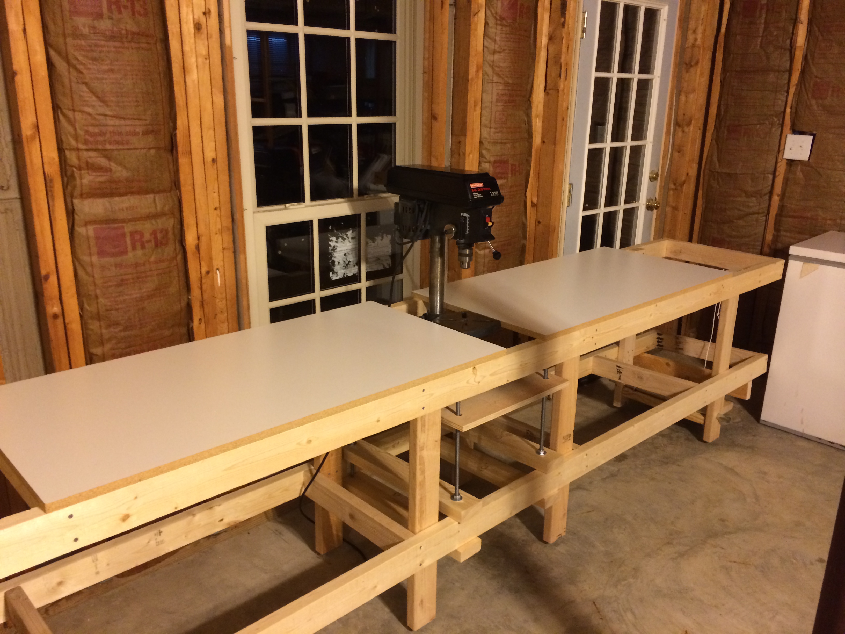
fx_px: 732
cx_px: 422
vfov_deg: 46.8
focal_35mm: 30
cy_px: 317
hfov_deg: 60.0
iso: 320
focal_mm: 4.12
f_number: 2.2
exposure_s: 1/17
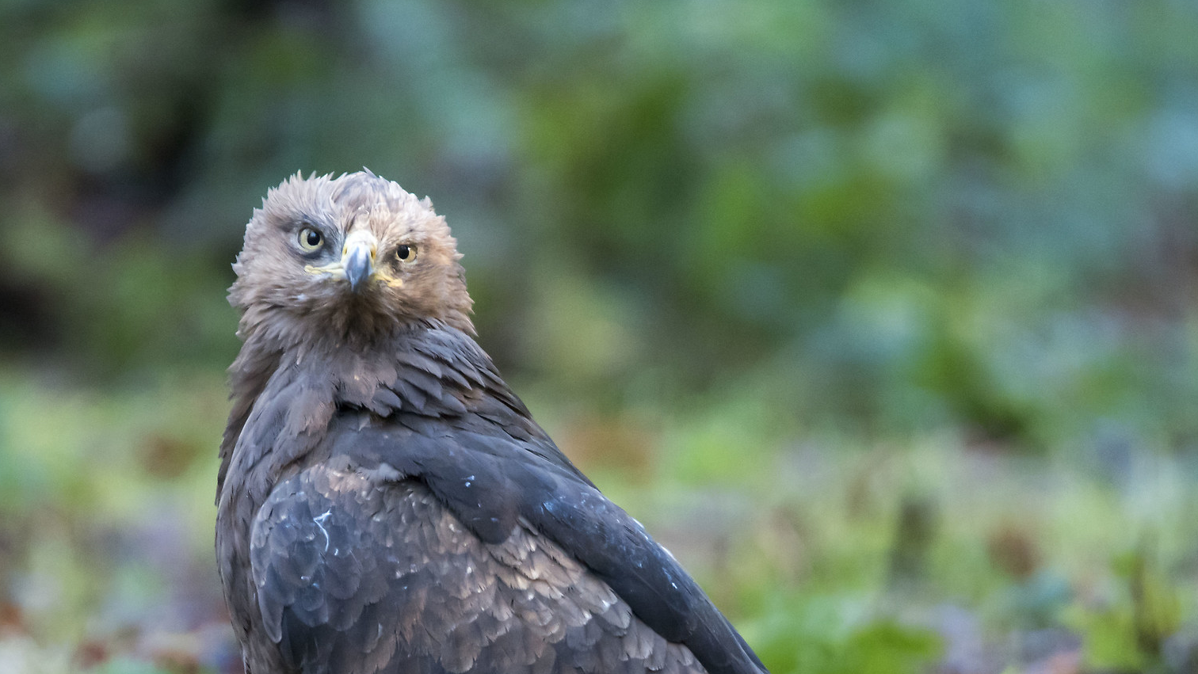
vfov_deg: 1.2
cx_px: 560
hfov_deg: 2.2
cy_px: 626
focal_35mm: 998
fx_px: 31707
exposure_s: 1/160
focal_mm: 600
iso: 4000
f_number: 7.1
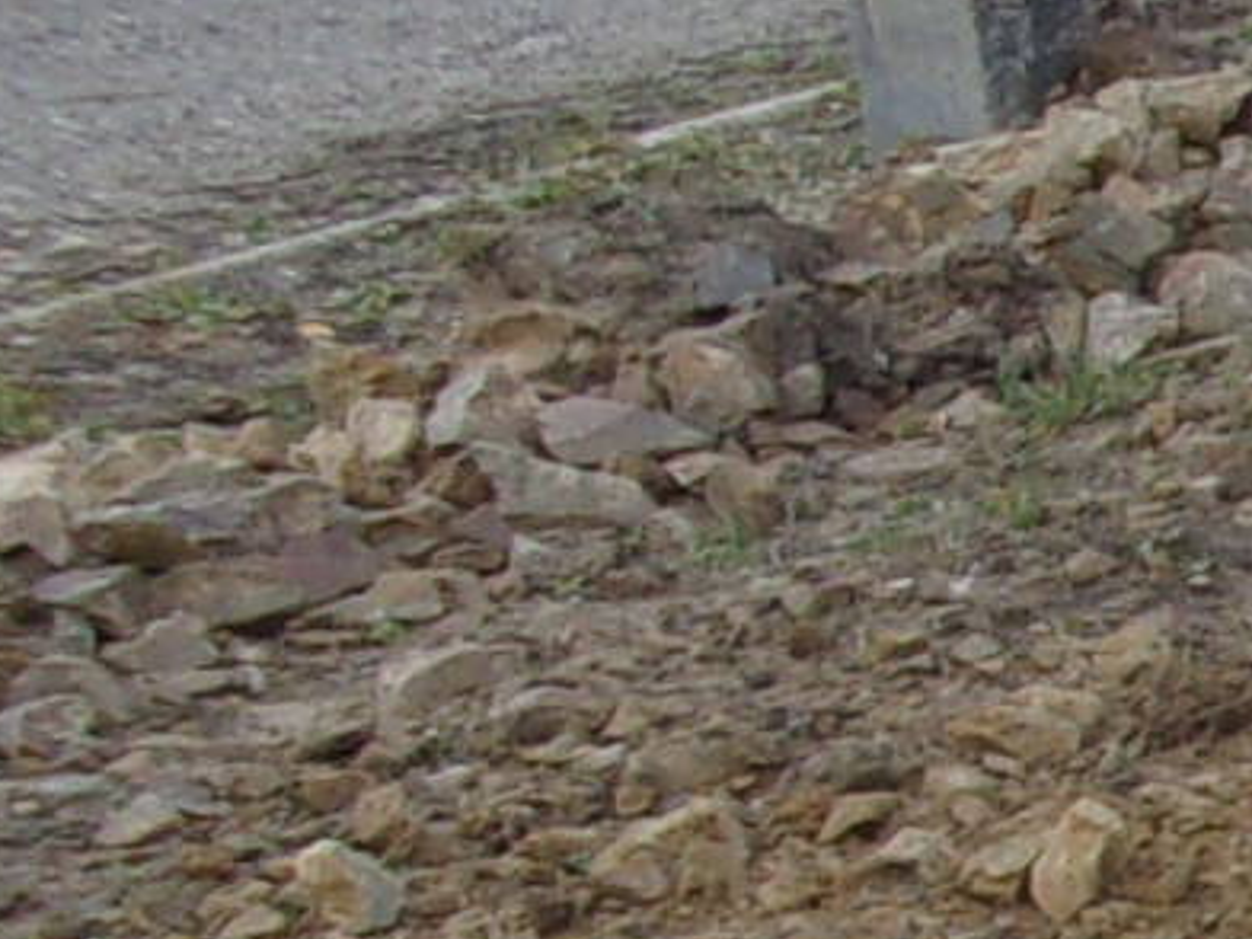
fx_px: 6691
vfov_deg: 7.8
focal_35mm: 185
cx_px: 3657
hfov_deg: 8.9
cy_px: 1511
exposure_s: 1/85
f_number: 3.9
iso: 80
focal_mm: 5.1
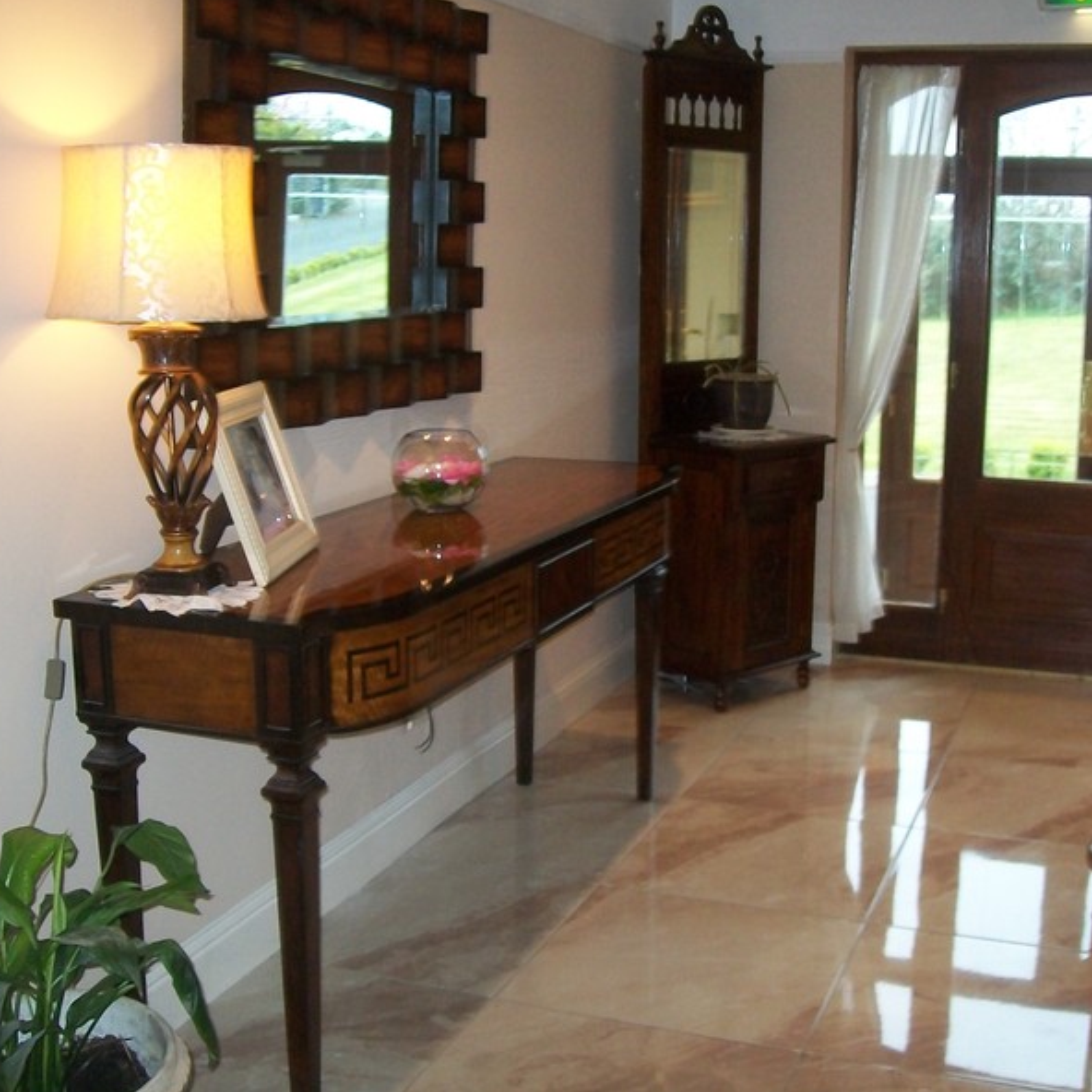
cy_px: 542
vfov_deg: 39.2
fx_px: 1535
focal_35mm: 43
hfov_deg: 39.1
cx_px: 592
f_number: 2.7
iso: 160
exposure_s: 1/30
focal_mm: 6
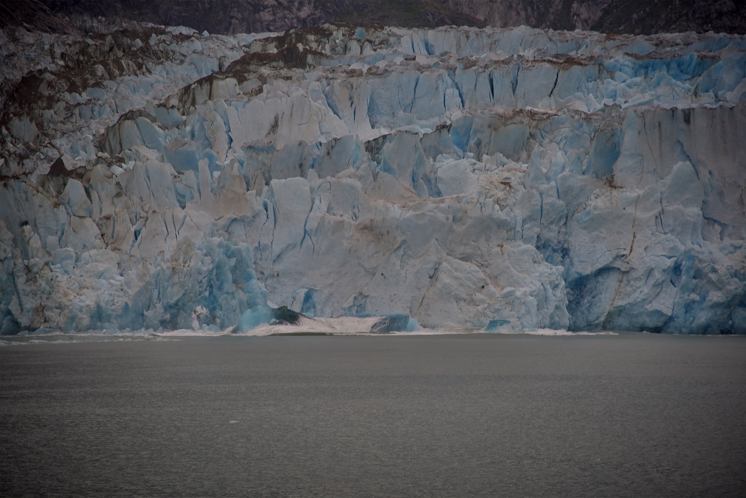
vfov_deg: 11.4
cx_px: 373
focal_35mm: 120
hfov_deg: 17.1
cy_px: 249
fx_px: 2487
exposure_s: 1/250
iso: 110
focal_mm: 120
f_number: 4
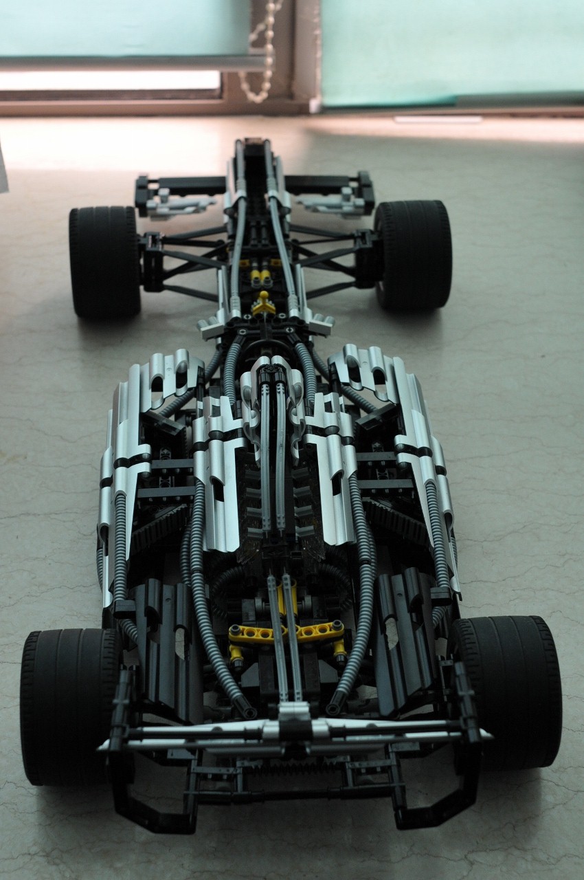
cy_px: 440
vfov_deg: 37.9
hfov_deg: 25.7
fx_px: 1281
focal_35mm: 52
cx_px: 292
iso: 720
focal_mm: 35
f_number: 4.5
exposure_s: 1/30
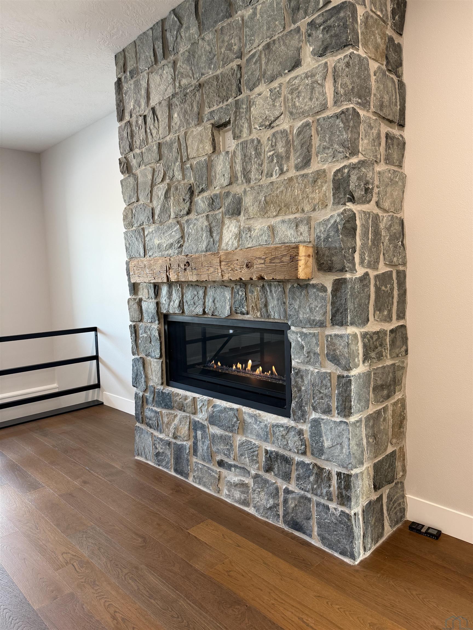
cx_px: 236
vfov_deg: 71.6
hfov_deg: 56.8
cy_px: 315
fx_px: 437
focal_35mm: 24
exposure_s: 1/60
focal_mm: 6.76
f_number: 1.78
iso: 200
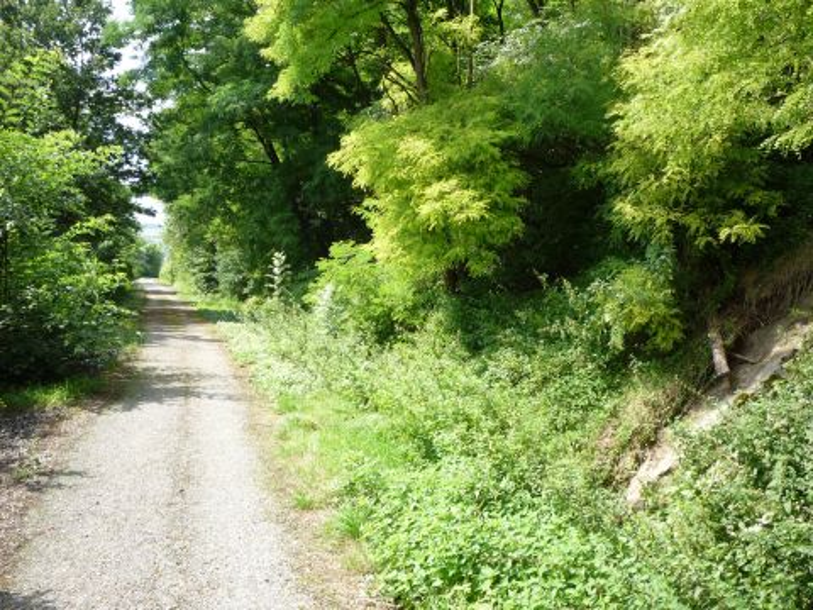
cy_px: 305
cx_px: 406
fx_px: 752
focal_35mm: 32
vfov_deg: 44.2
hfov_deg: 56.8
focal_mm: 5.2
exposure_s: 1/200
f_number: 4
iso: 100
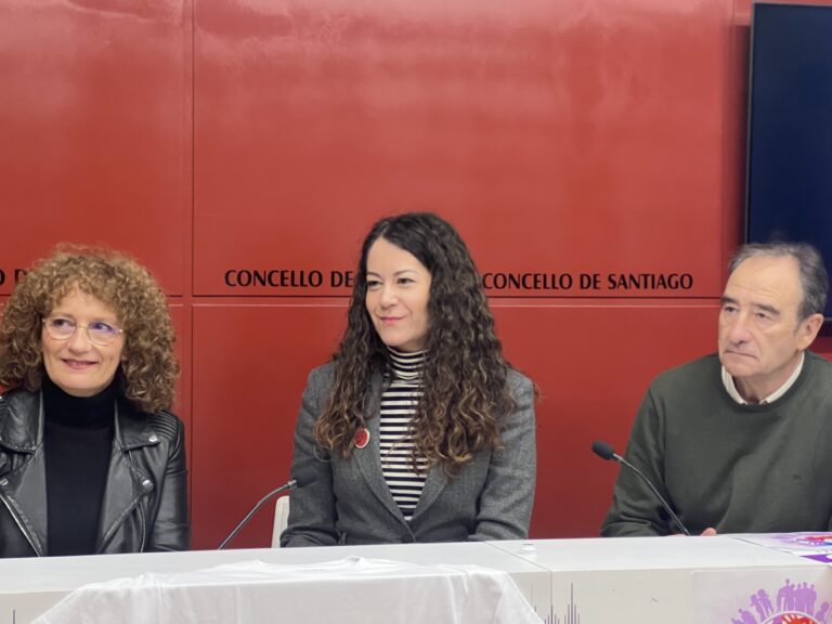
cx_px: 416
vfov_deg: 19.1
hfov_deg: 25.3
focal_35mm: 77
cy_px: 312
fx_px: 1851
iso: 640
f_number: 2.8
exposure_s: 1/50
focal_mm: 9
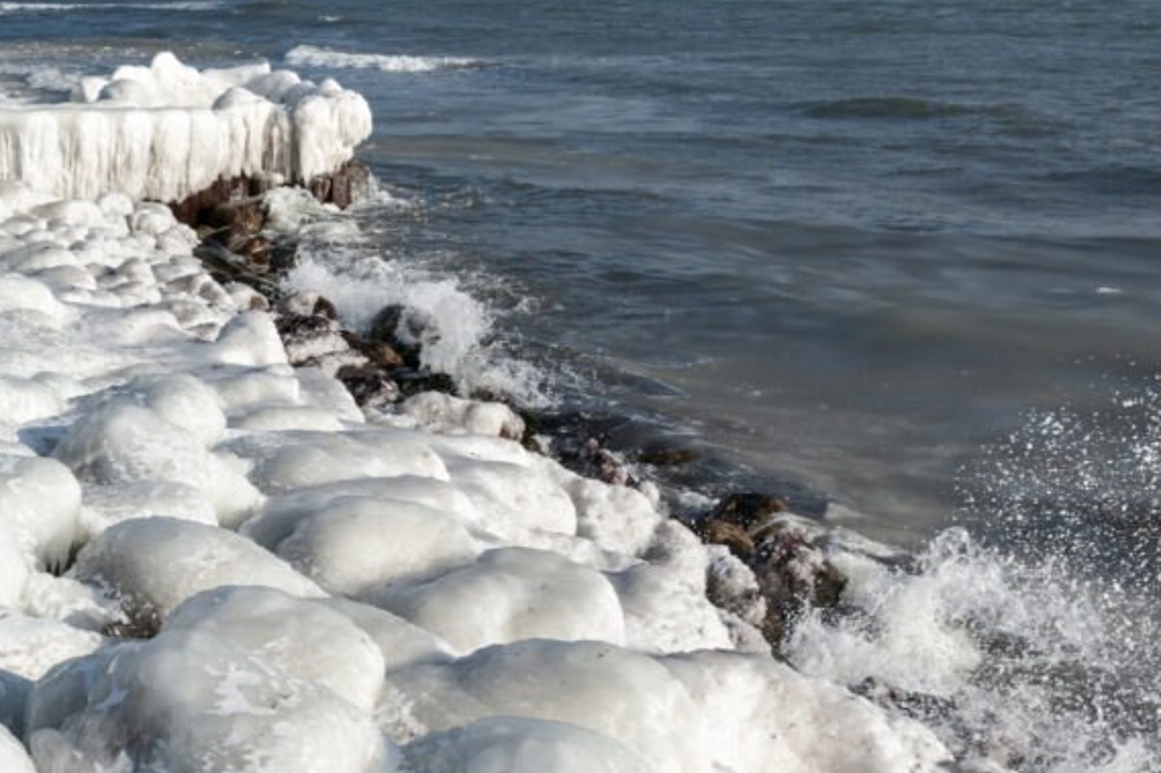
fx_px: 2031
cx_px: 349
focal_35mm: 63
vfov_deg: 21.5
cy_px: 472
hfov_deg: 31.5
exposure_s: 1/400
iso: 200
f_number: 14
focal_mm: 35
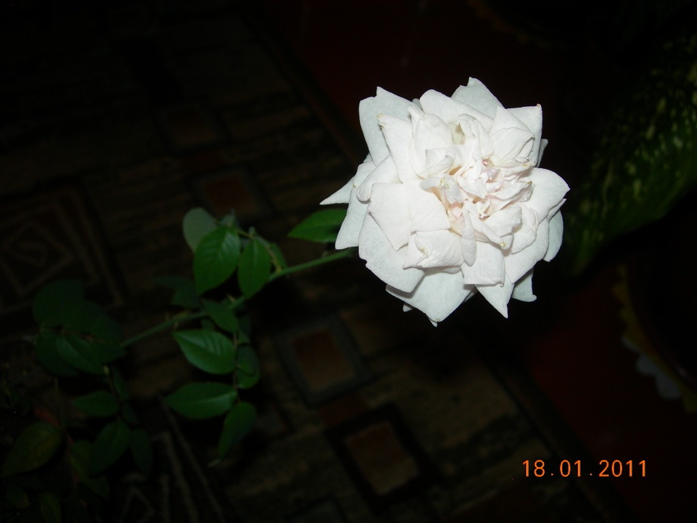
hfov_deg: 49.0
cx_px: 348
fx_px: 765
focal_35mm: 38
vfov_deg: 37.7
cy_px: 262
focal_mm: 7.8
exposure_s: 1/60.1
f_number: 2.8
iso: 50
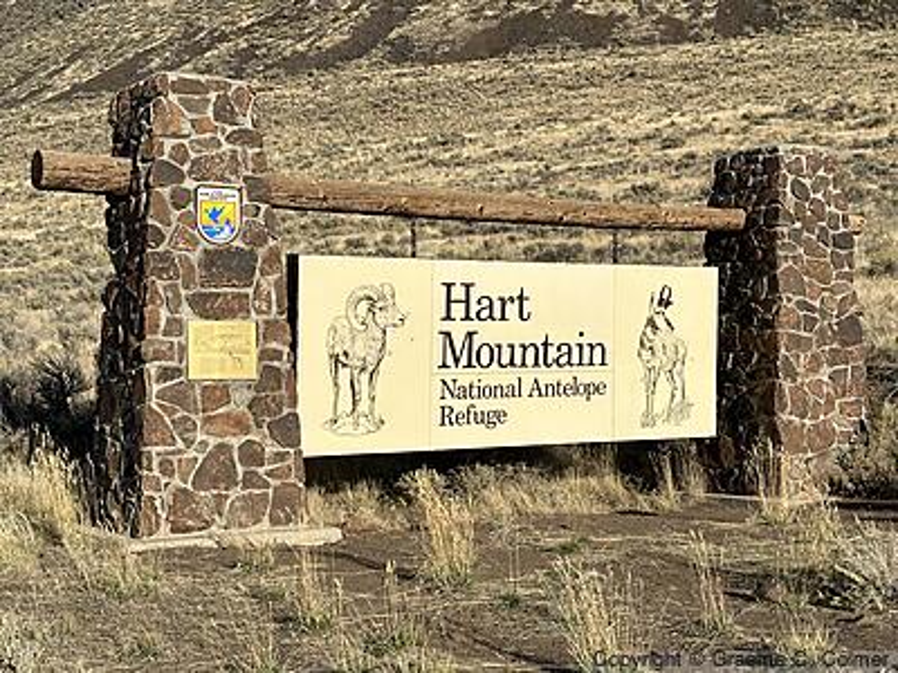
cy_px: 336
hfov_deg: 39.7
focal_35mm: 48
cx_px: 449
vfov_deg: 30.3
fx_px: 1245
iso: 64
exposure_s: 1/6623
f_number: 1.78
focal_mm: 6.86
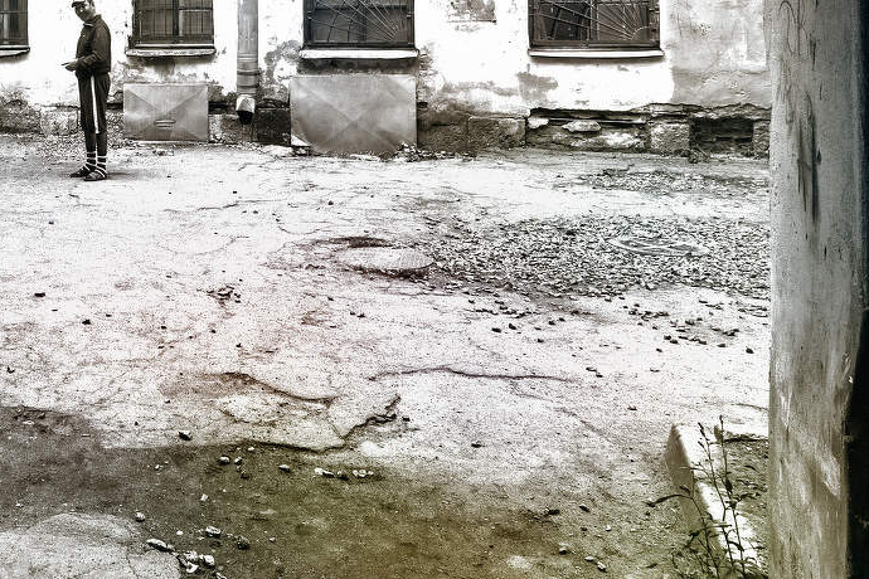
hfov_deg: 46.2
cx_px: 101
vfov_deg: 34.2
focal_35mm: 38
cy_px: 137
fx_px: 917
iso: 200
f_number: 5.6
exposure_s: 1/250
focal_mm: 9
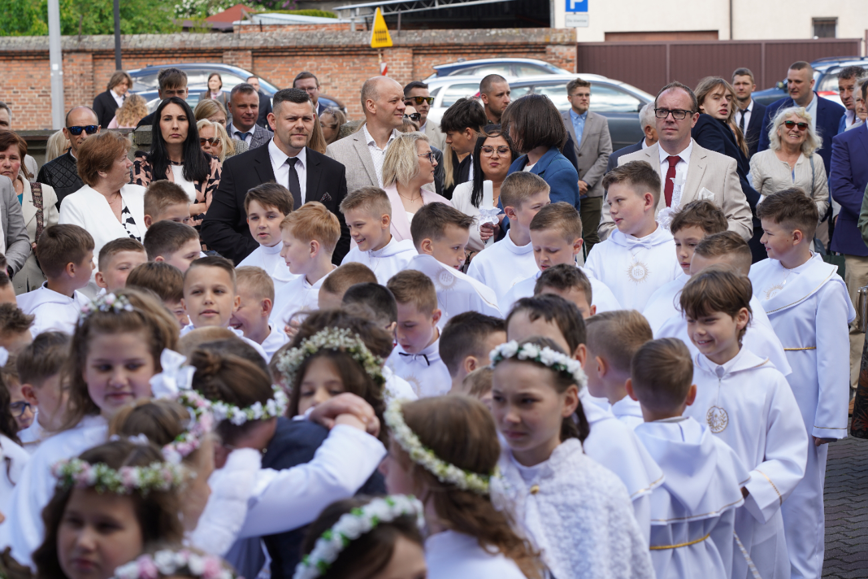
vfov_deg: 13.0
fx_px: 2532
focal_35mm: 105
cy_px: 290
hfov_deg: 19.5
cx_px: 434
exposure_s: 1/125
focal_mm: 105
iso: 160
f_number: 7.1
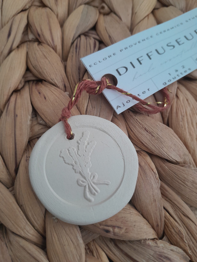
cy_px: 131
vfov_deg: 67.3
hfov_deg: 53.1
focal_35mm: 26
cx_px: 98
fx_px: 197
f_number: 1.8
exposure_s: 1/60
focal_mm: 3.98
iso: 160
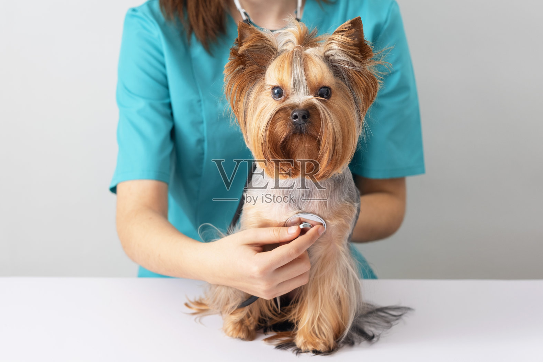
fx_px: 1282
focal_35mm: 85
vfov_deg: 16.1
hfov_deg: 23.9
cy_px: 183
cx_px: 270
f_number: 4
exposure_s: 1/125
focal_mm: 56
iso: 320
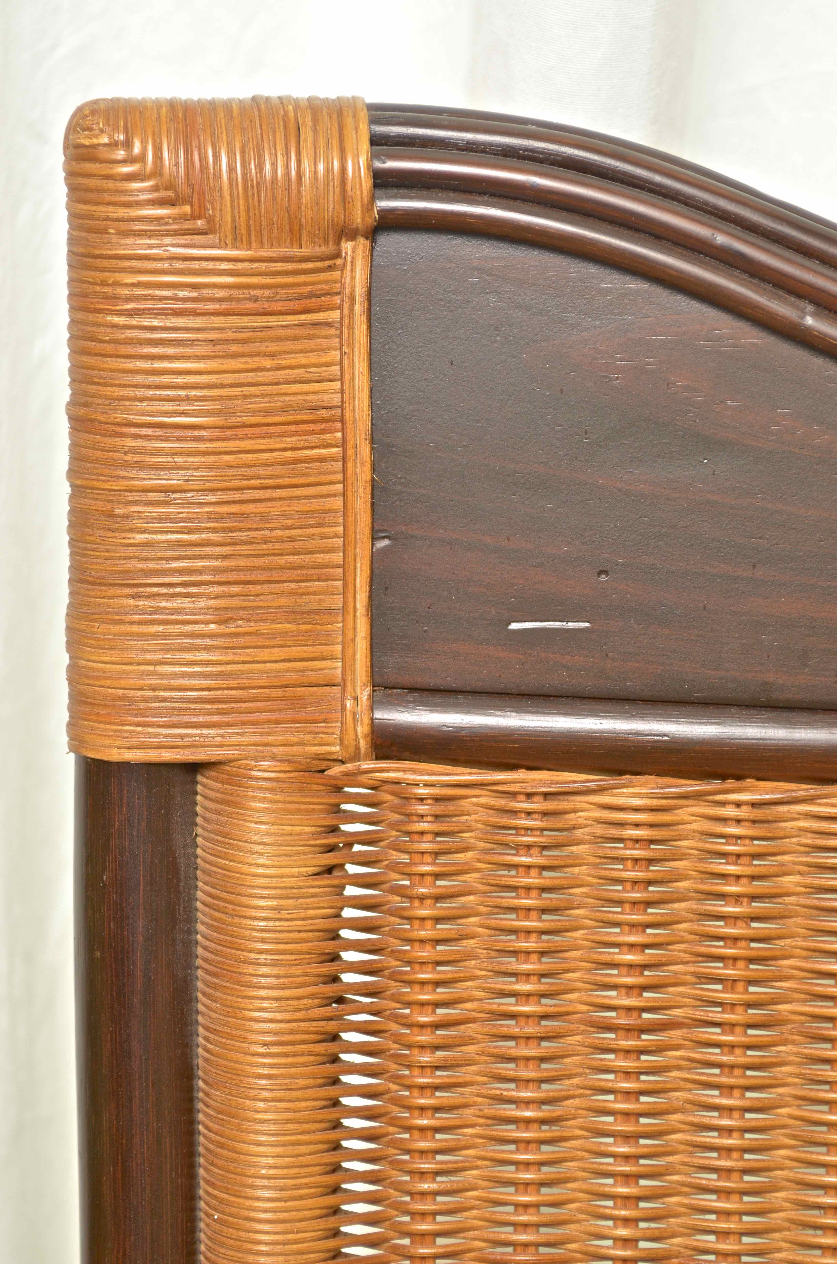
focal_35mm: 117
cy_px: 632
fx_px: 4099
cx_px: 418
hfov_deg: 11.7
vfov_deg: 17.5
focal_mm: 78
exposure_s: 1/160
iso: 640
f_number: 5.6
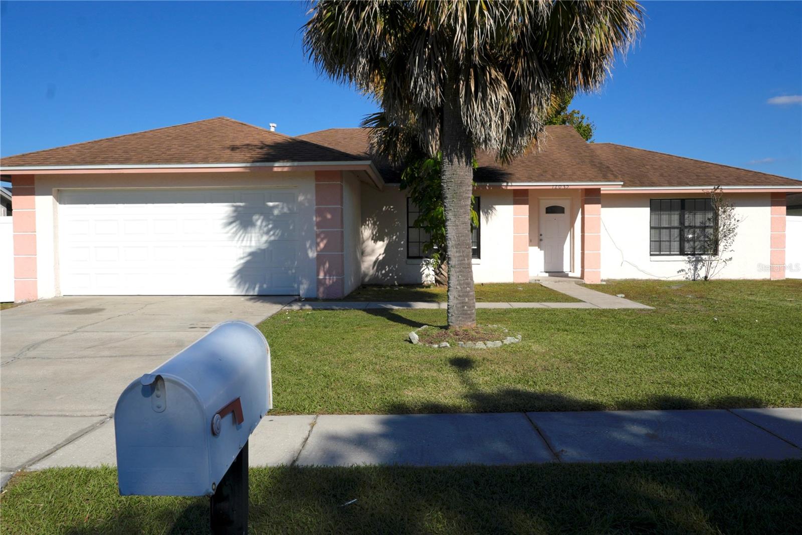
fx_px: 668
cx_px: 401
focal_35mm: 30
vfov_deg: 43.6
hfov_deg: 61.9
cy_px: 268
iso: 160
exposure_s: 1/640
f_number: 11
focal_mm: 20
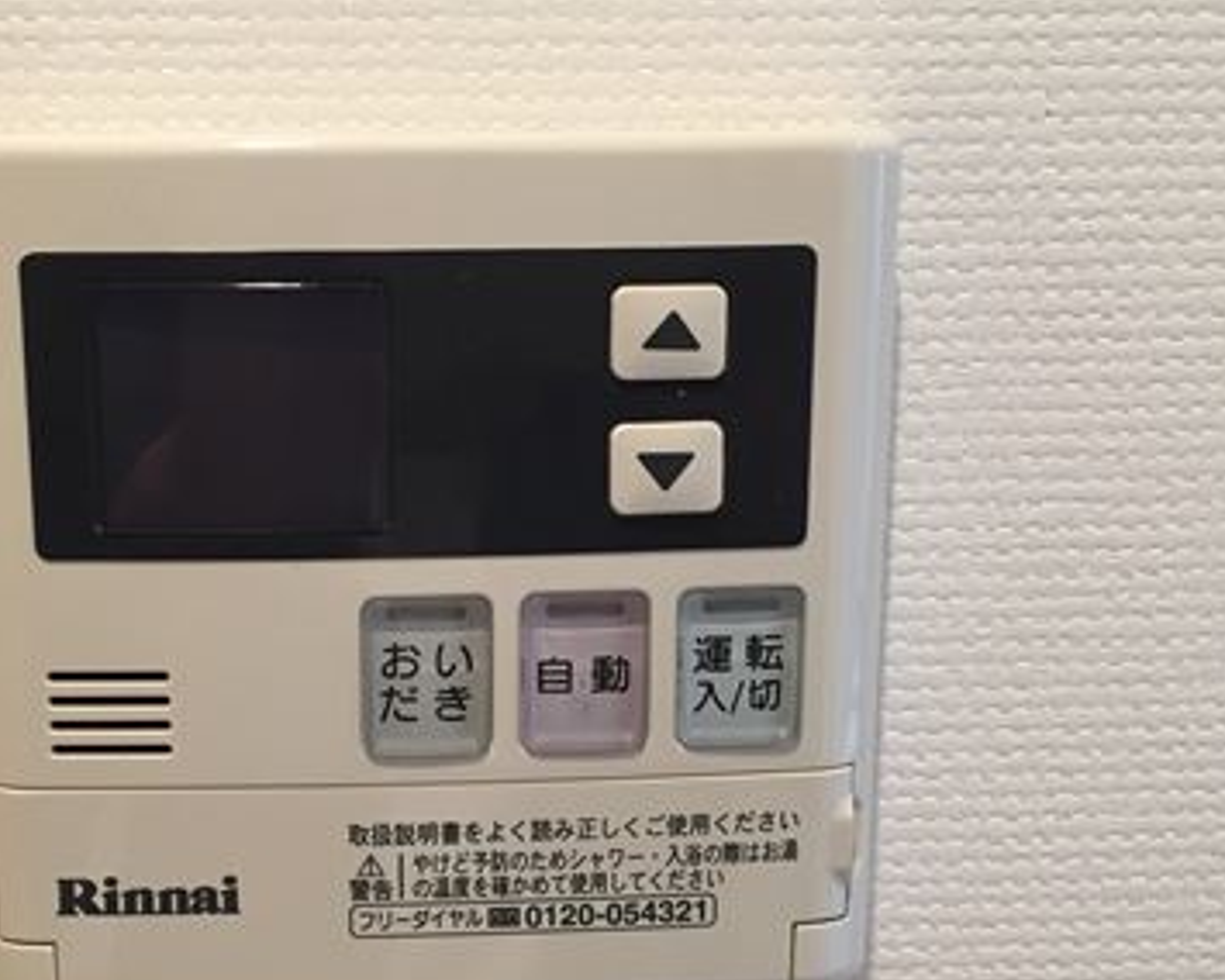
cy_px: 628
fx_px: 1849
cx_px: 438
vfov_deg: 29.5
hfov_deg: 36.4
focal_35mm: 51
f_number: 2.2
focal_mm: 4.15
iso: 100
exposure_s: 1/33
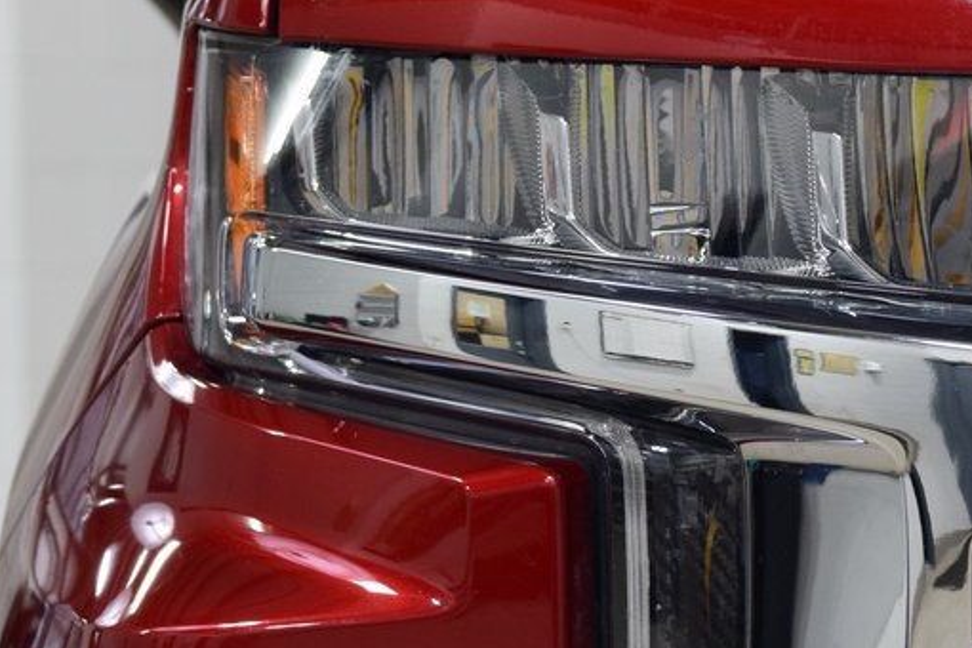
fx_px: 5697
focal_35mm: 211
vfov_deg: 6.5
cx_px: 711
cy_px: 556
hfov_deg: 9.7
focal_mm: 70
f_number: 7.1
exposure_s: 1/30
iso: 1250
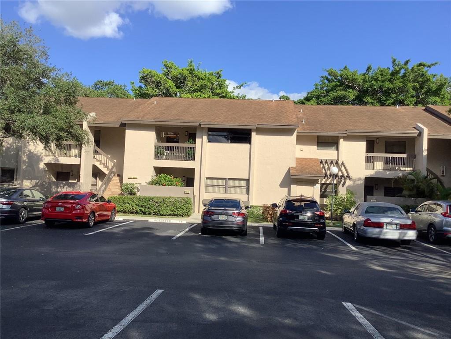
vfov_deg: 45.4
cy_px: 170
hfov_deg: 58.4
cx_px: 226
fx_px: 404
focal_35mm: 31
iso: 25
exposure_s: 1/1404
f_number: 2.4
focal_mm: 3.3
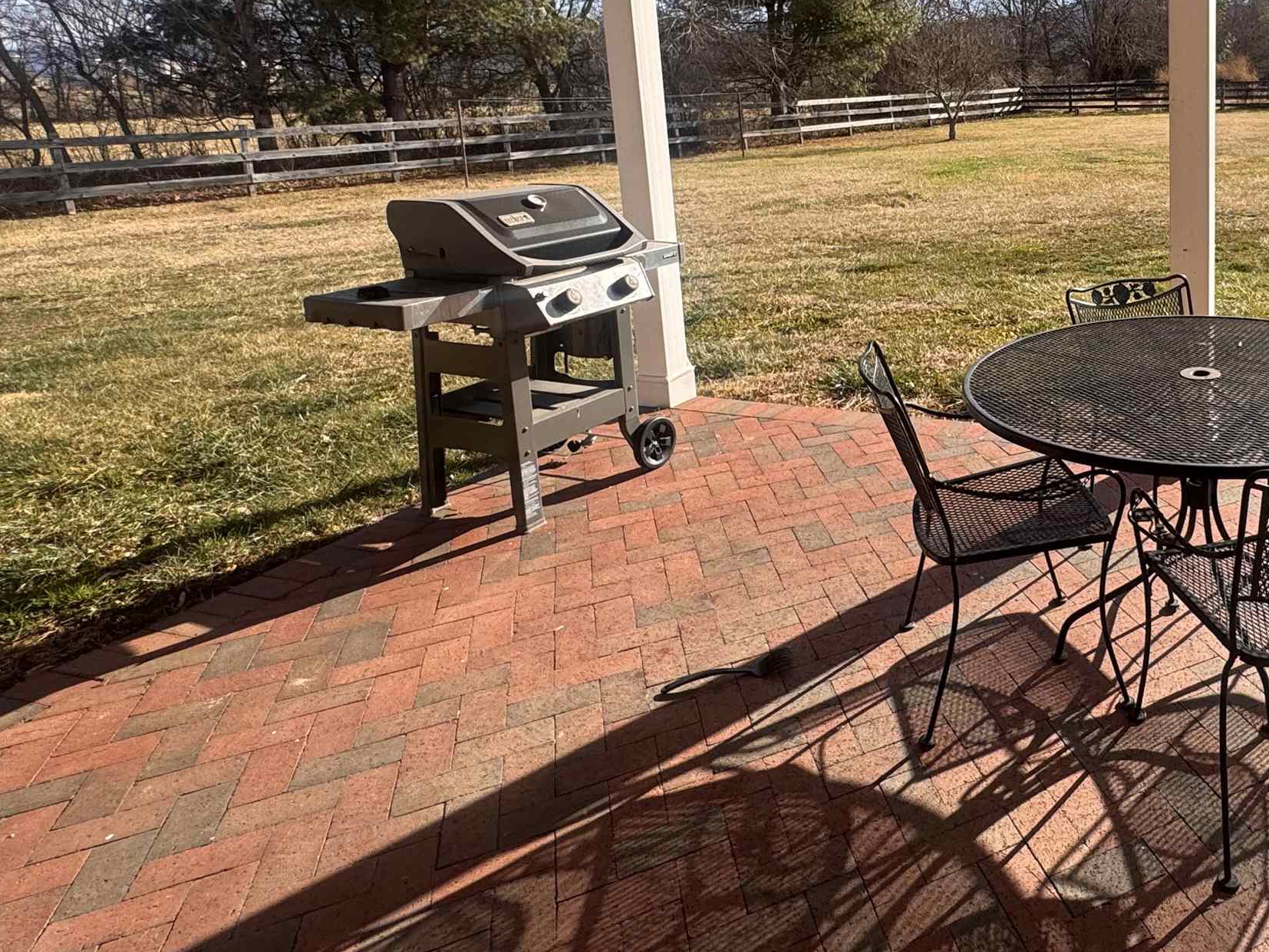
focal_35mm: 26
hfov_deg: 59.9
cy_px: 229
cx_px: 1075
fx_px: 953
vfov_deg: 50.7
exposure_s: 1/1299
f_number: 2.2
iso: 50
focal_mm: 2.22
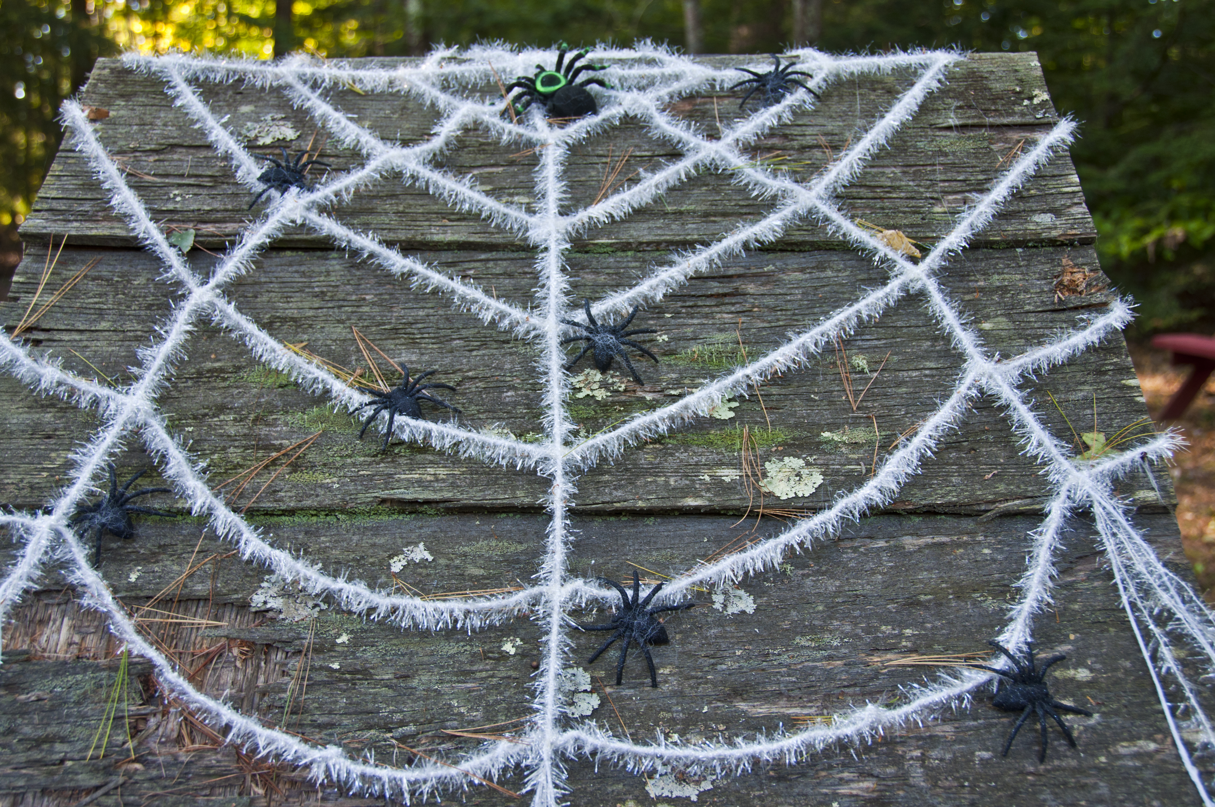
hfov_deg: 49.6
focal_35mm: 39
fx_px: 1315
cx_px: 608
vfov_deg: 34.1
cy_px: 404
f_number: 3.8
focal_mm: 26
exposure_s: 1/25
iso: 200
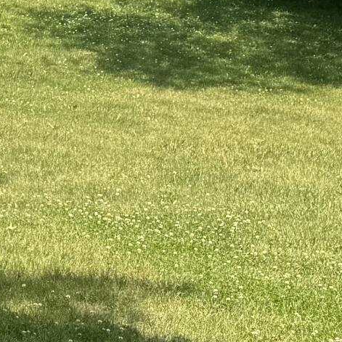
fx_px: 1509
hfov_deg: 12.4
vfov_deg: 12.4
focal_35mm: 135
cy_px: -154
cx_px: -137
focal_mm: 6.76
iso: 80
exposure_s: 1/1980
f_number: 1.78
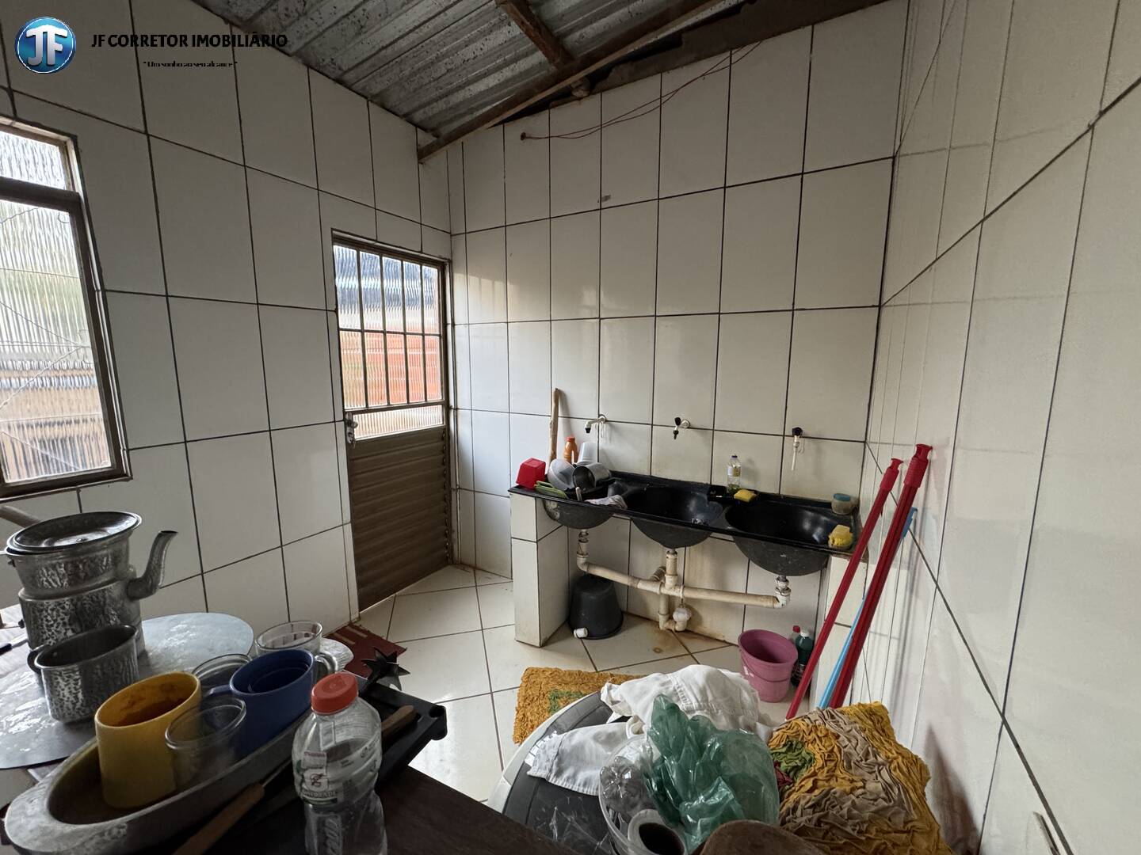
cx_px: 570
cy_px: 428
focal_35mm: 14
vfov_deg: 85.7
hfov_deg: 102.1
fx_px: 461
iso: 400
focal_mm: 2.22
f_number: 2.2
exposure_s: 1/60
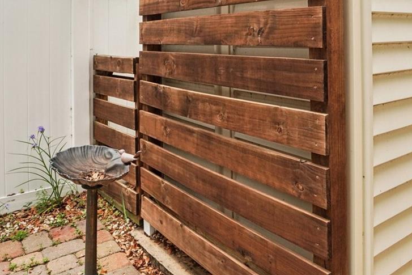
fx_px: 378
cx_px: 267
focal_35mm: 33
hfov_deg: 56.3
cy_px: 57
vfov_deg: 38.5
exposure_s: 1/125
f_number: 8
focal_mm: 10
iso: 100
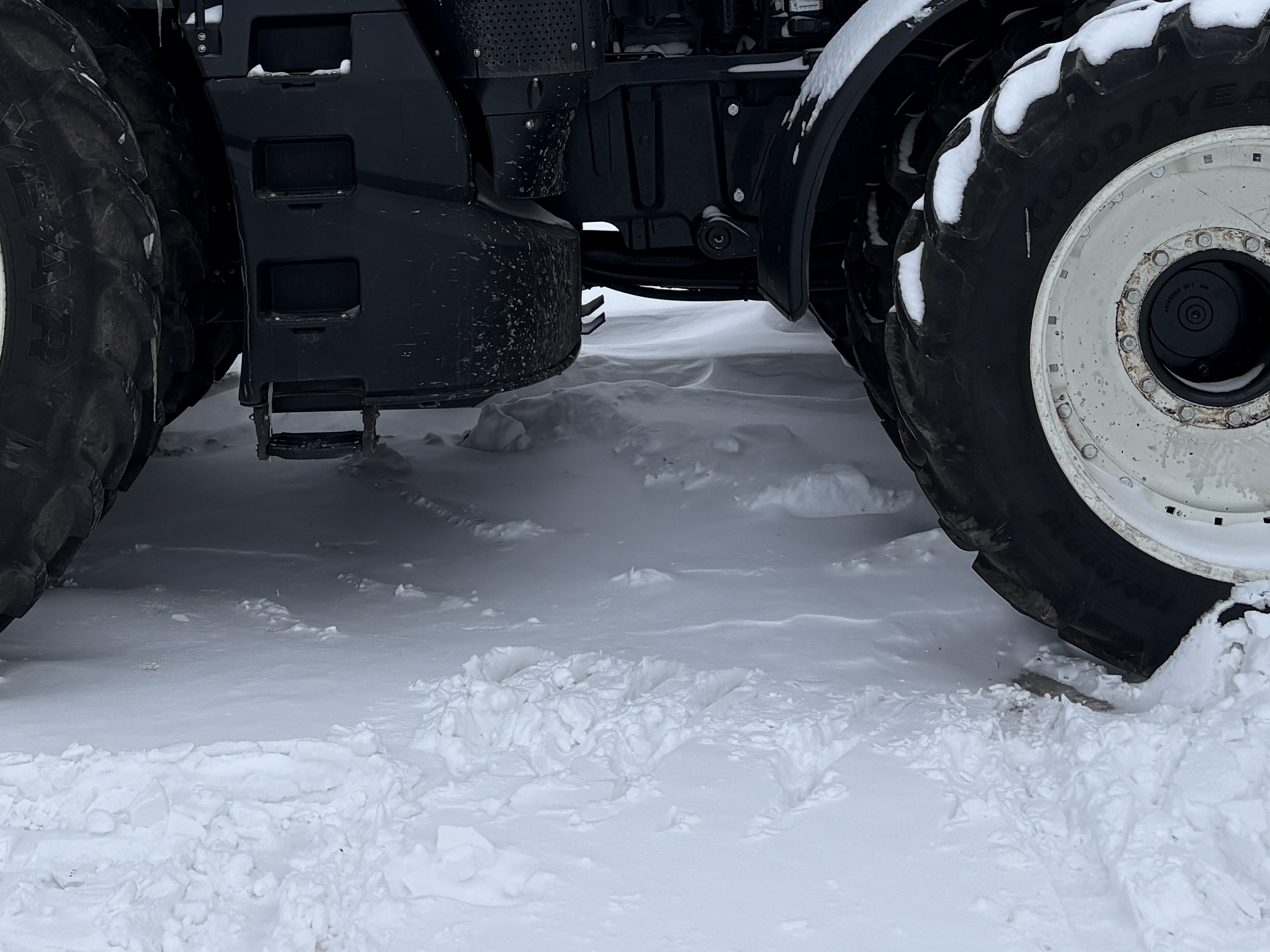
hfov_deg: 32.0
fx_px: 2201
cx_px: 443
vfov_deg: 23.2
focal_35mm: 60
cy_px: -46
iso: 50
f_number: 1.6
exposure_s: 1/3831
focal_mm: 5.96
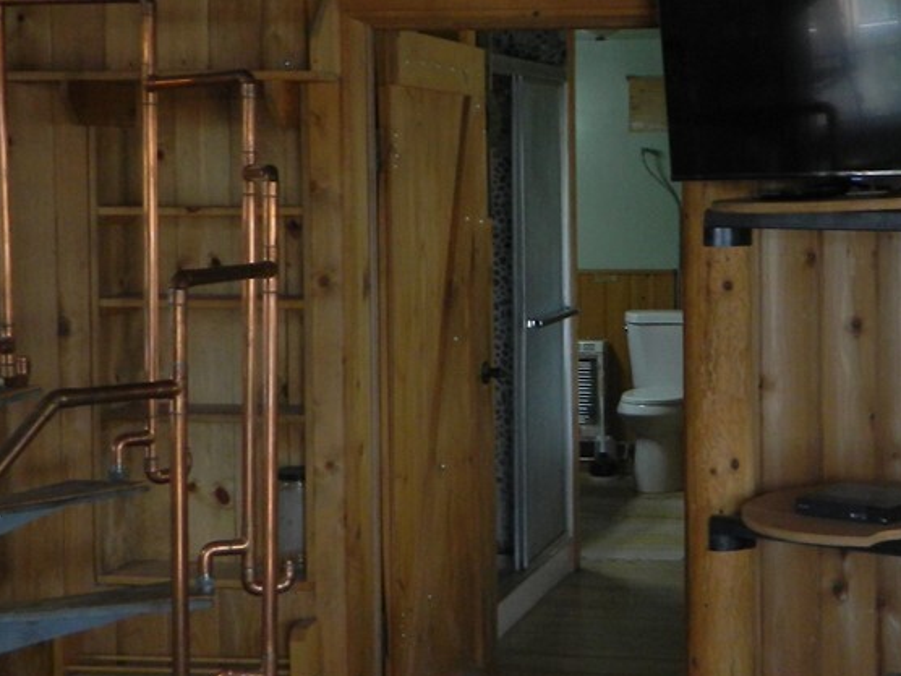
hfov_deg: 26.6
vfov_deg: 20.4
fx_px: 1874
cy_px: 297
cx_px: 687
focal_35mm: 72
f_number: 3.1
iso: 110
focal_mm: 4.5
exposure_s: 1/30
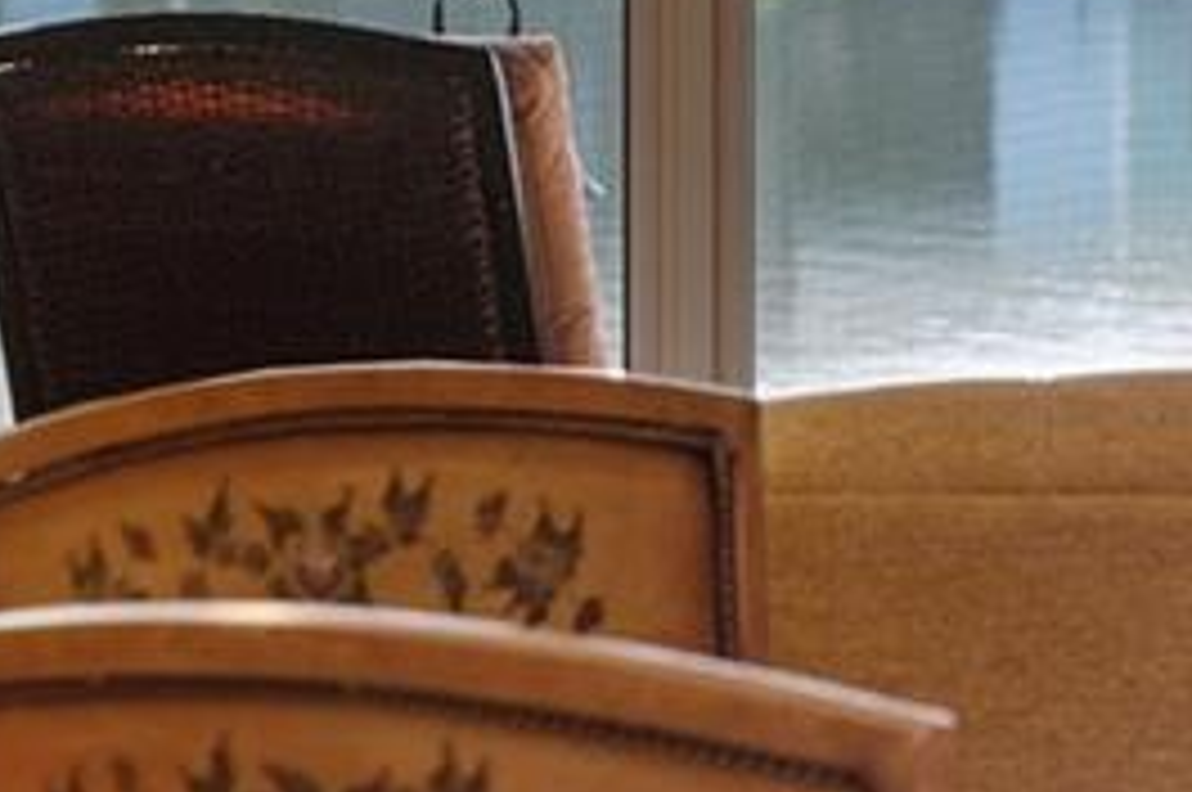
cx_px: 1345
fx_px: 12818
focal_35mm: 388
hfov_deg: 5.3
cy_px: -112
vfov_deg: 3.5
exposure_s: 1/13
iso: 100
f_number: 7.1
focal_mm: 64.1
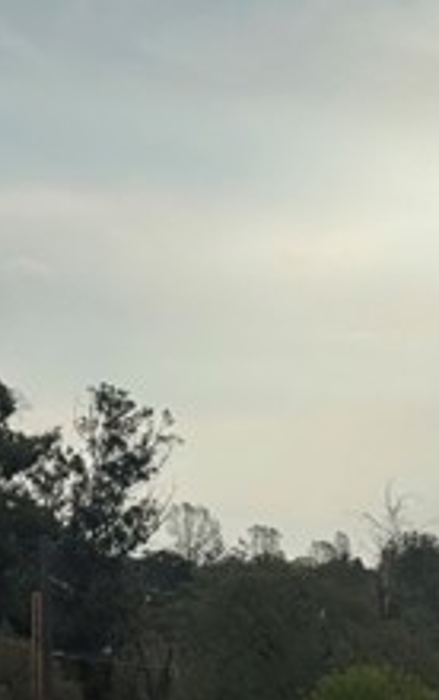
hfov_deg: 8.9
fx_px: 2826
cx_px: 248
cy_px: 655
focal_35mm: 148
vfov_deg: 14.0
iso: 64
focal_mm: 6.76
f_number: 1.78
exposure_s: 1/4975
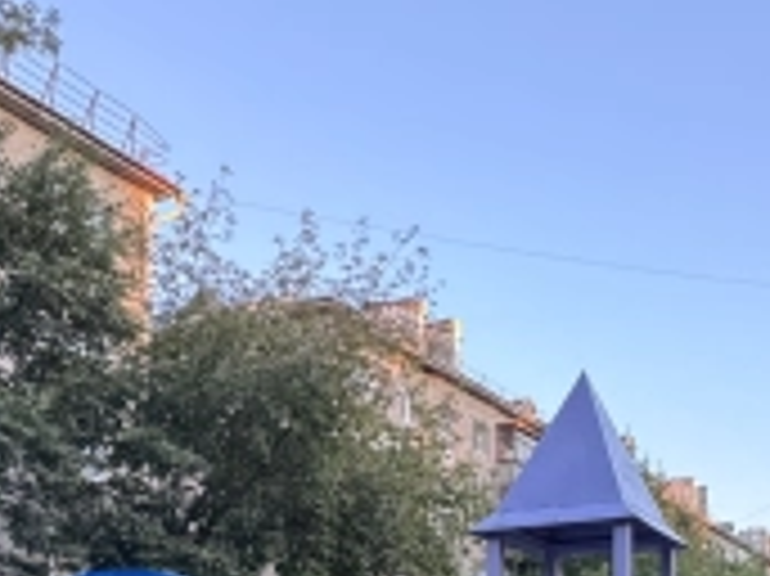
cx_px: 581
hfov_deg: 36.6
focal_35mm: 51
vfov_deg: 26.1
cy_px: 652
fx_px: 1134
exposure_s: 1/99
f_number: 2.2
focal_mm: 2.22
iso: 320
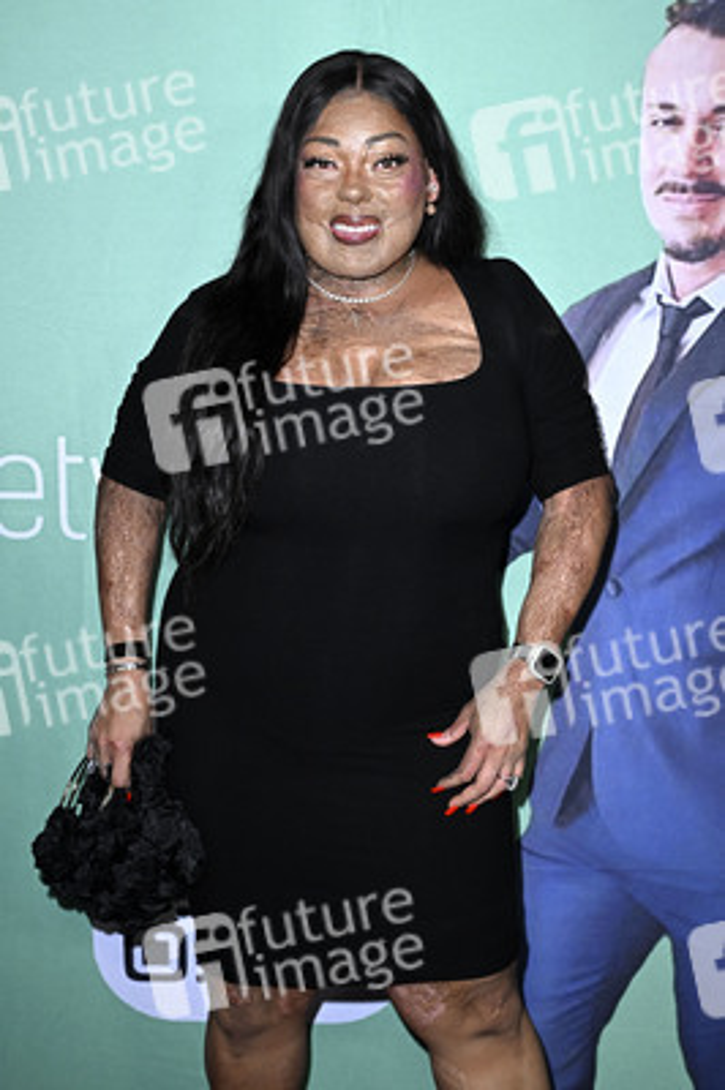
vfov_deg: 40.4
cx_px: 362
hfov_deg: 27.5
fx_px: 1483
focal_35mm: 49
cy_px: 545
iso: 1600
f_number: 5.6
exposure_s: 1/200
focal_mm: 49
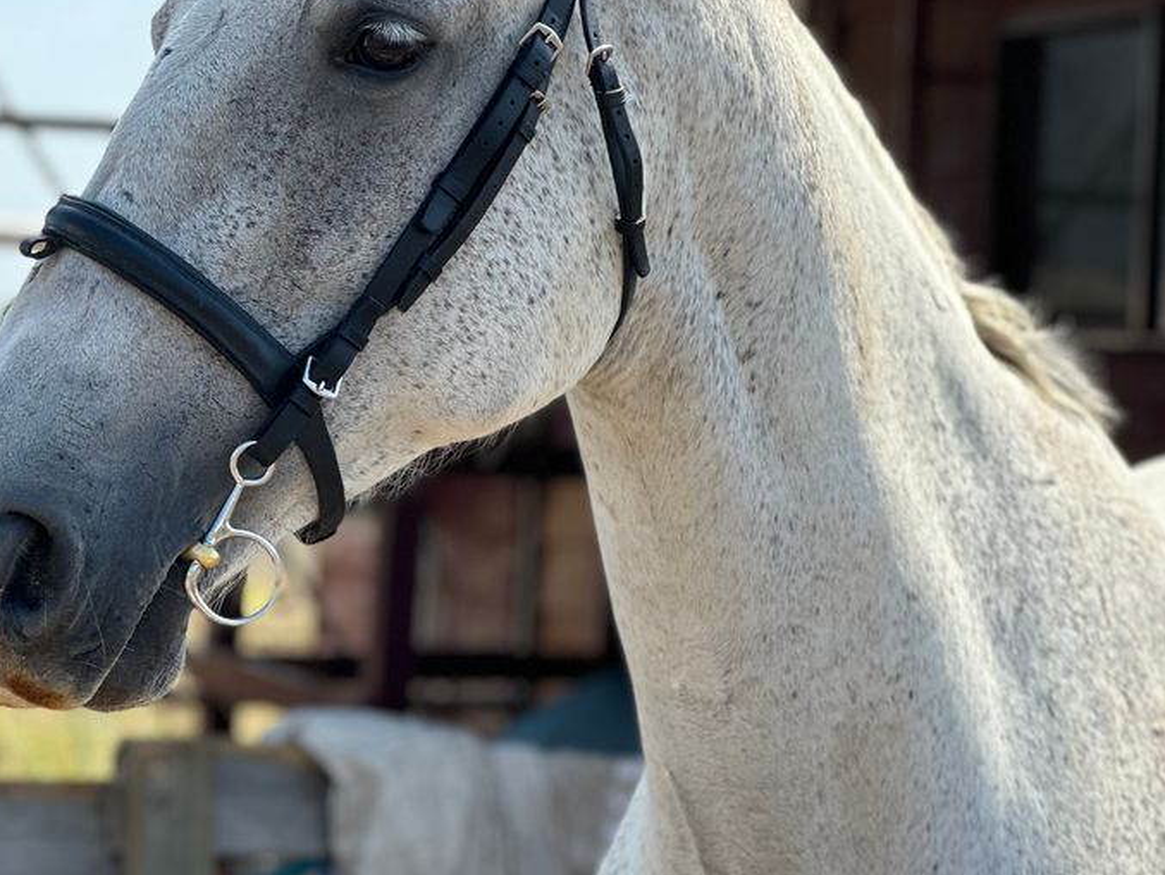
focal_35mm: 91
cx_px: 482
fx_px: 3063
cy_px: 372
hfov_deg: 21.5
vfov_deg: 16.2
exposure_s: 1/372
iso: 32
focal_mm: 9
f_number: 2.8
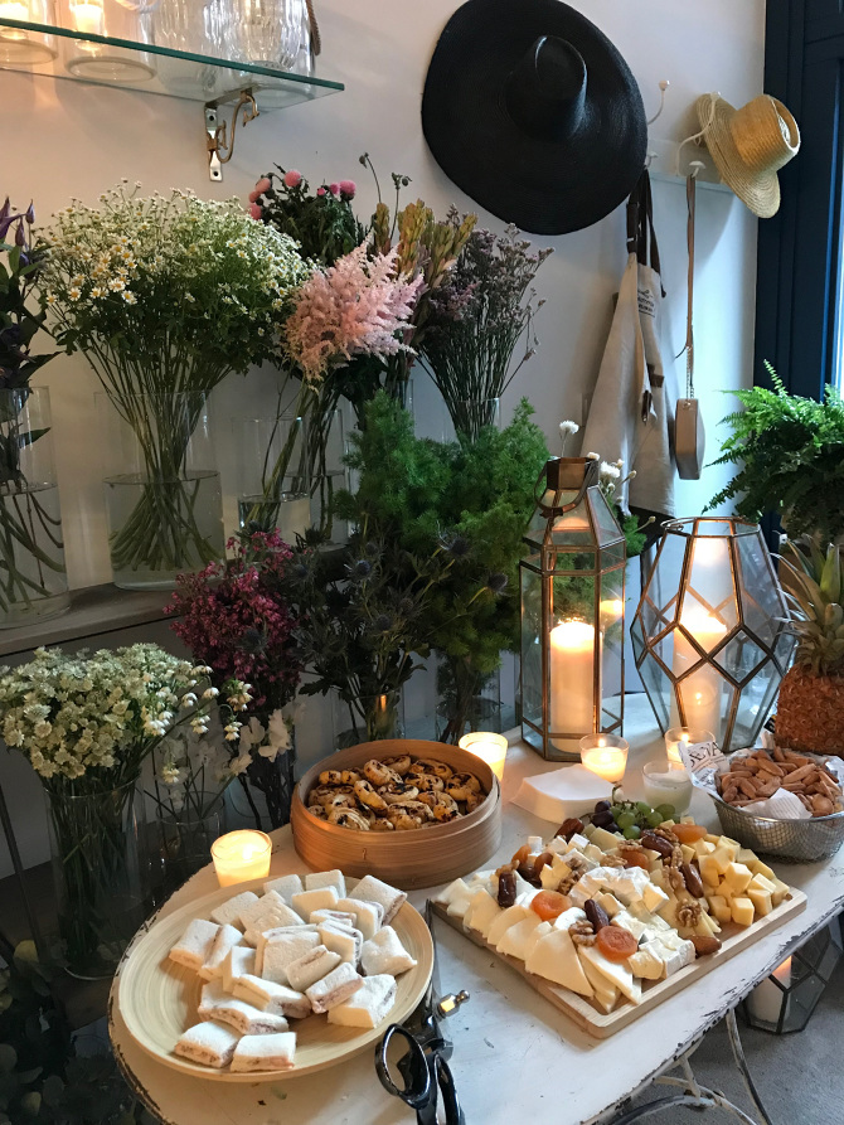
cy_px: 562
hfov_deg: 49.8
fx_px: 910
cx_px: 422
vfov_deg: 63.4
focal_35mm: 28
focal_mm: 3.99
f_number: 1.8
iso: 100
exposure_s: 1/13
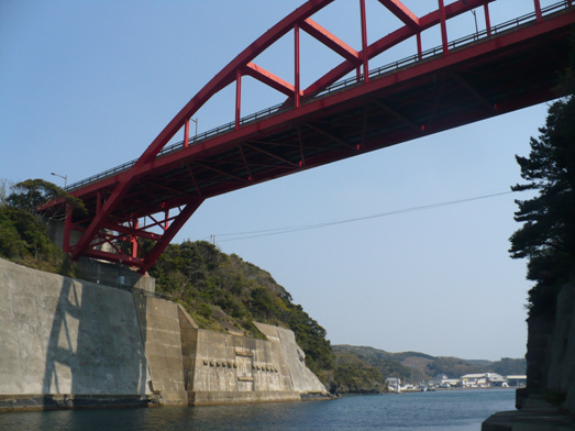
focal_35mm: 37
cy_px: 216
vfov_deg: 38.7
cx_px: 288
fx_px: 614
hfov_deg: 50.1
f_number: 8
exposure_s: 1/200
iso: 100
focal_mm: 6.1
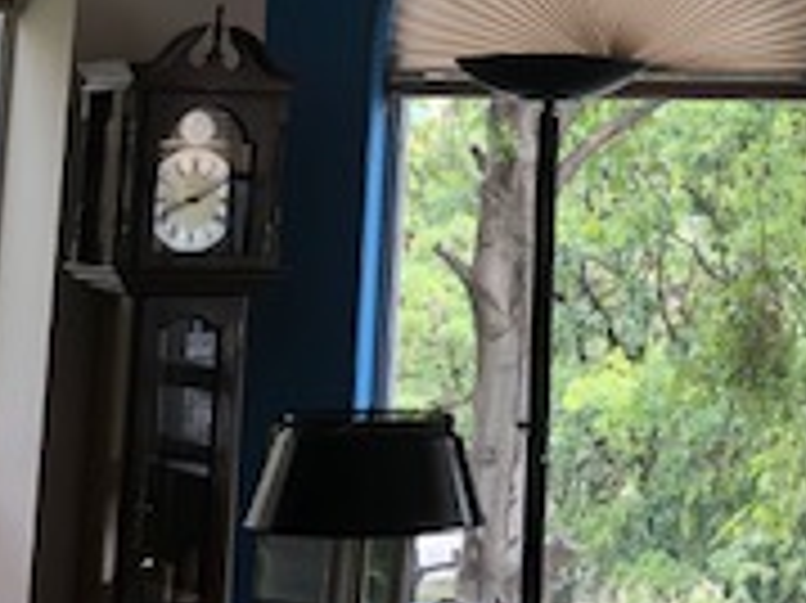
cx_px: 770
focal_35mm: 100
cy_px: -198
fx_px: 2327
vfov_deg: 14.1
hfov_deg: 19.2
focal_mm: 3.99
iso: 25
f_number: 1.8
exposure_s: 1/120
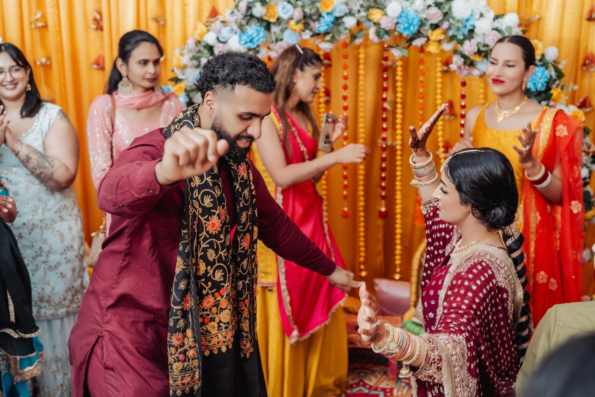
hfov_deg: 39.6
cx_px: 298
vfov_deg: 27.0
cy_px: 198
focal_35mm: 50
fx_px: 826
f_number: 3.2
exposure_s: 1/200
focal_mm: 50
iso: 800
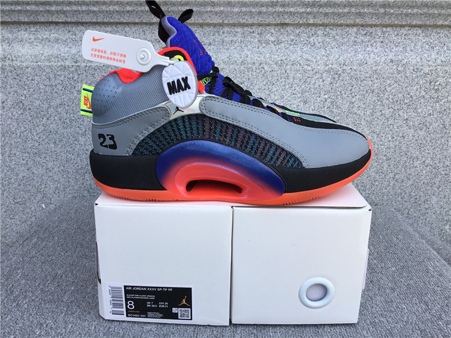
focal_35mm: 31
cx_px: 226
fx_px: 404
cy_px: 169
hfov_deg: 58.4
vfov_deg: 45.4
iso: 25
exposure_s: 1/445
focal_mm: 3.3
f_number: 2.4
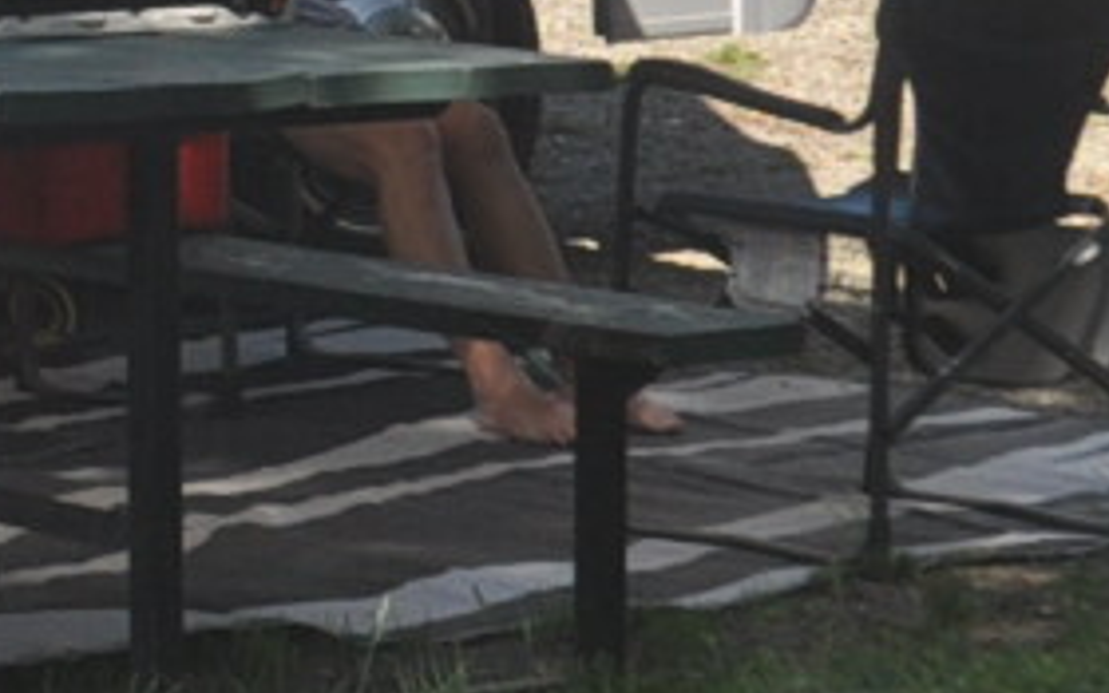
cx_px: -816
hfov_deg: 7.9
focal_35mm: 257
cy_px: -626
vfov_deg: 5.0
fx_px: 7768
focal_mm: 22
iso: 200
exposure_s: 1/200
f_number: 5.6
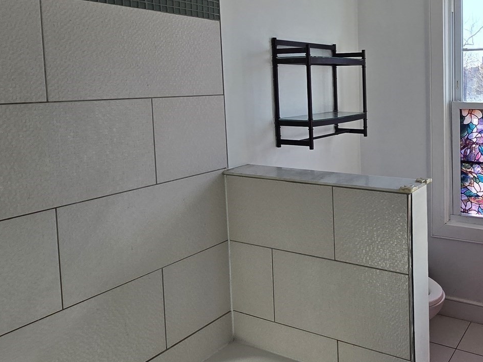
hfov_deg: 55.3
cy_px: 122
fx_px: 391
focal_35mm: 28
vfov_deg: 48.9
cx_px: 433
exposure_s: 1/247
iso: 50
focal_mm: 2.2
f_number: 2.2
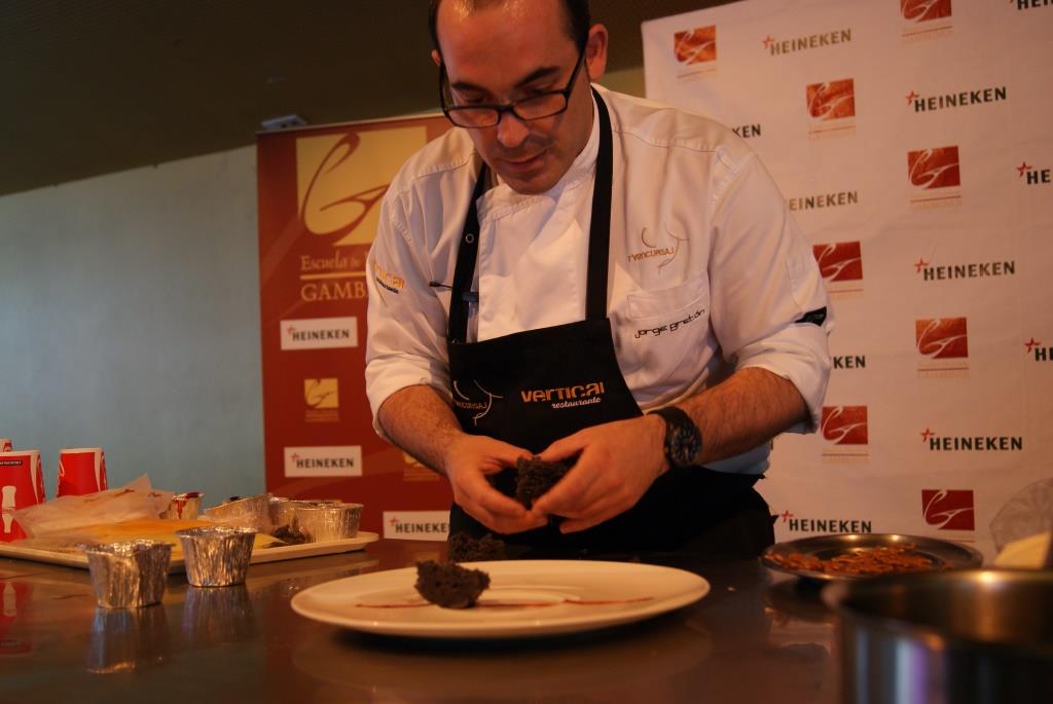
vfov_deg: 34.3
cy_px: 352
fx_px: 1142
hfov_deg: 49.5
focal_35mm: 39
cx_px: 526
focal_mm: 26
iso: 400
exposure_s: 1/40
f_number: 4.5
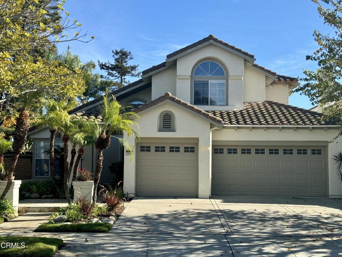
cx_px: 171
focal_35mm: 48
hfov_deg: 39.7
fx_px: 474
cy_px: 128
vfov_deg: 30.3
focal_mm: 6.76
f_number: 1.78
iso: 64
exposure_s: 1/2611
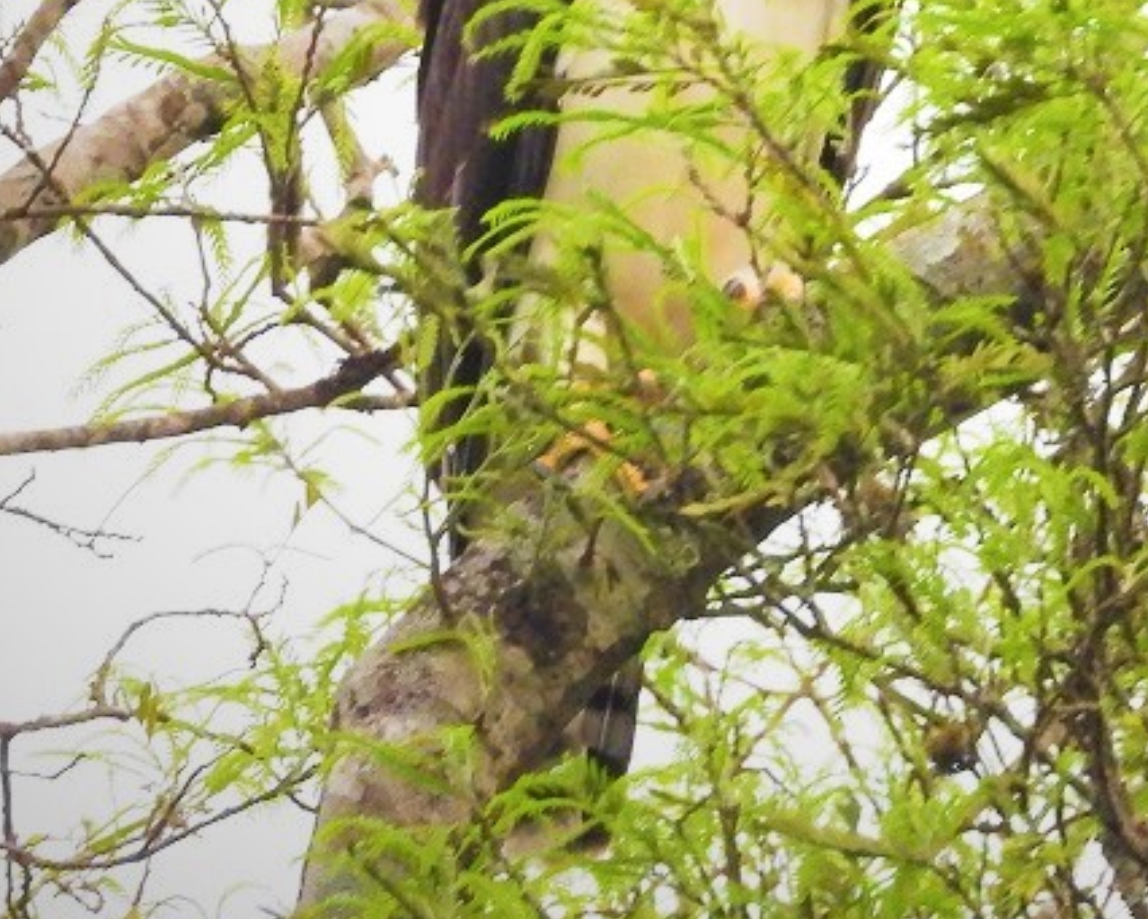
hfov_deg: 0.8
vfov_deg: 0.7
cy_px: 90
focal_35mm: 2337
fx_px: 79421
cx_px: 946
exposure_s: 1/80
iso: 800
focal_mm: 216
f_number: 5.6
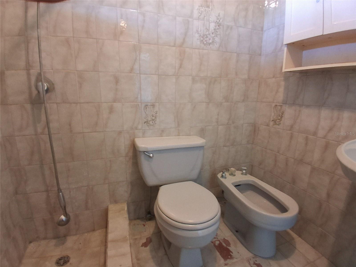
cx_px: 178
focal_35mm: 17
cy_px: 134
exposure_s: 1/40
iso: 400
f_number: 2.2
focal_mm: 1.4
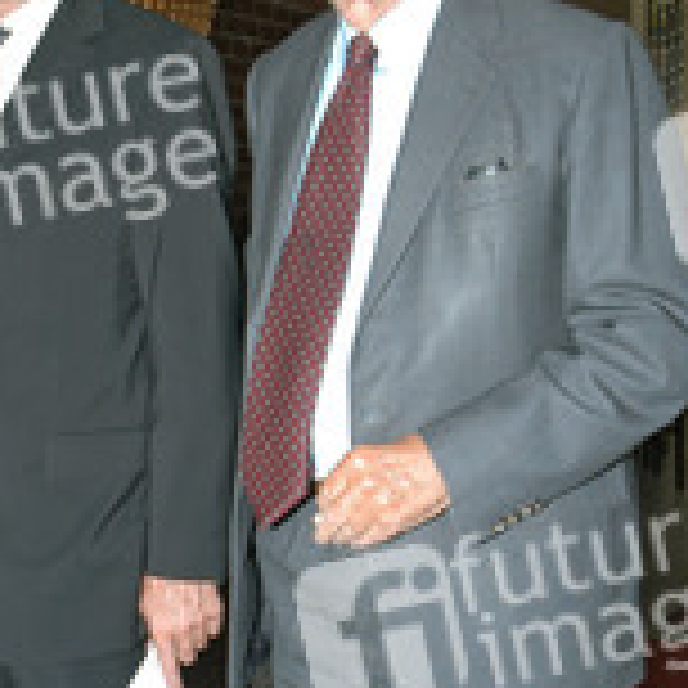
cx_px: 117
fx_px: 1799
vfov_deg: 21.6
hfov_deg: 21.3
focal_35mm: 80
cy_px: 387
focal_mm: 24
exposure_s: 1/125
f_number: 5.6
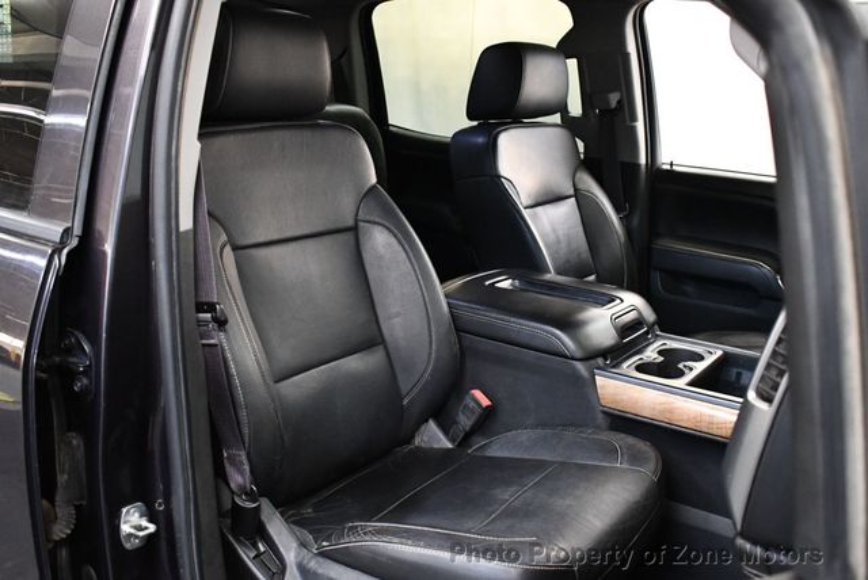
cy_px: 290
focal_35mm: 36
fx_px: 869
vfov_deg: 36.9
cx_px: 434
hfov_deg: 53.1
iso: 3200
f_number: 3.5
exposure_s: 1/100
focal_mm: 18
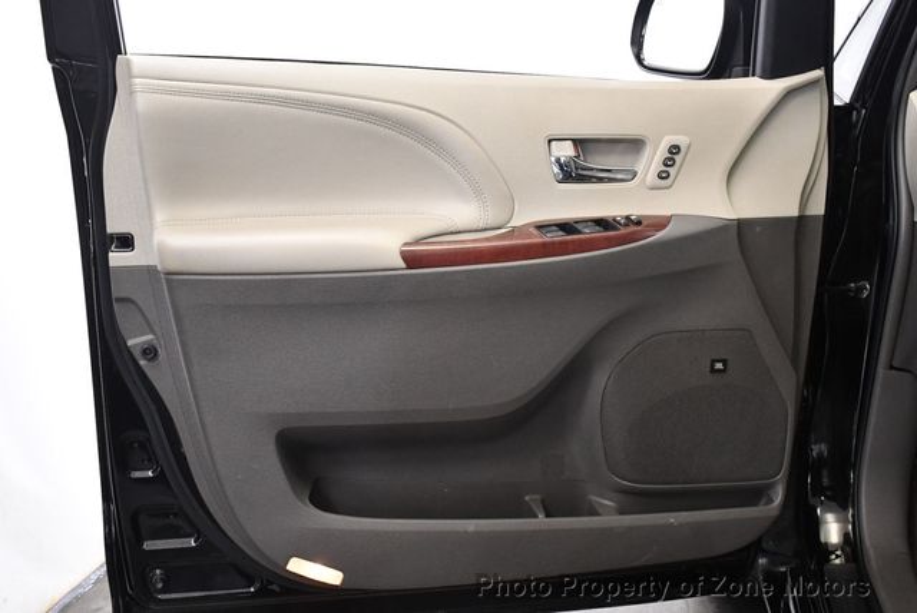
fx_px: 918
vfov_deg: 36.9
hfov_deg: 53.1
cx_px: 458
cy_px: 306
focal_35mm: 36
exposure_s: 1/125
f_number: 3.5
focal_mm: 18
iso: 2200
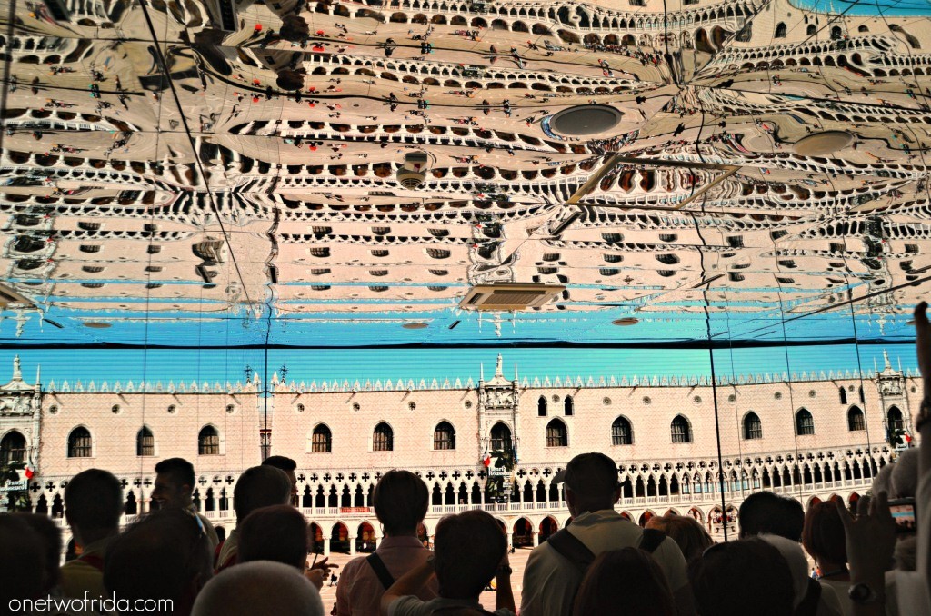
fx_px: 697
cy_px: 308
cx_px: 466
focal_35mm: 27
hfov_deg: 67.5
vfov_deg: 47.7
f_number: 7.1
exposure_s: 1/200
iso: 800
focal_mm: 18
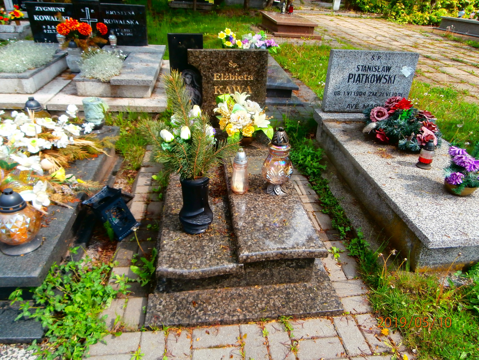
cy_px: 180
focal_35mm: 24
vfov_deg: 56.8
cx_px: 240
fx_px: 332
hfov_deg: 71.6
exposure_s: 1/320
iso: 100
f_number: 3
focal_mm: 4.2
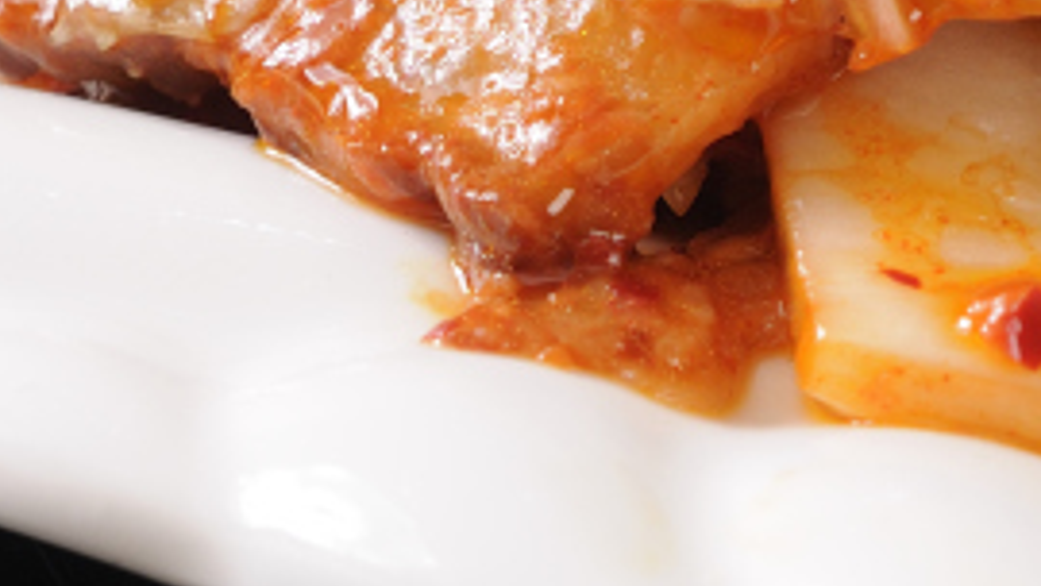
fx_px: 8227
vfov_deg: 4.1
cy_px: -378
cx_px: 1565
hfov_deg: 7.1
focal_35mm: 298
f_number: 7.1
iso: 200
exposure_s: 1/160
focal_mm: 50
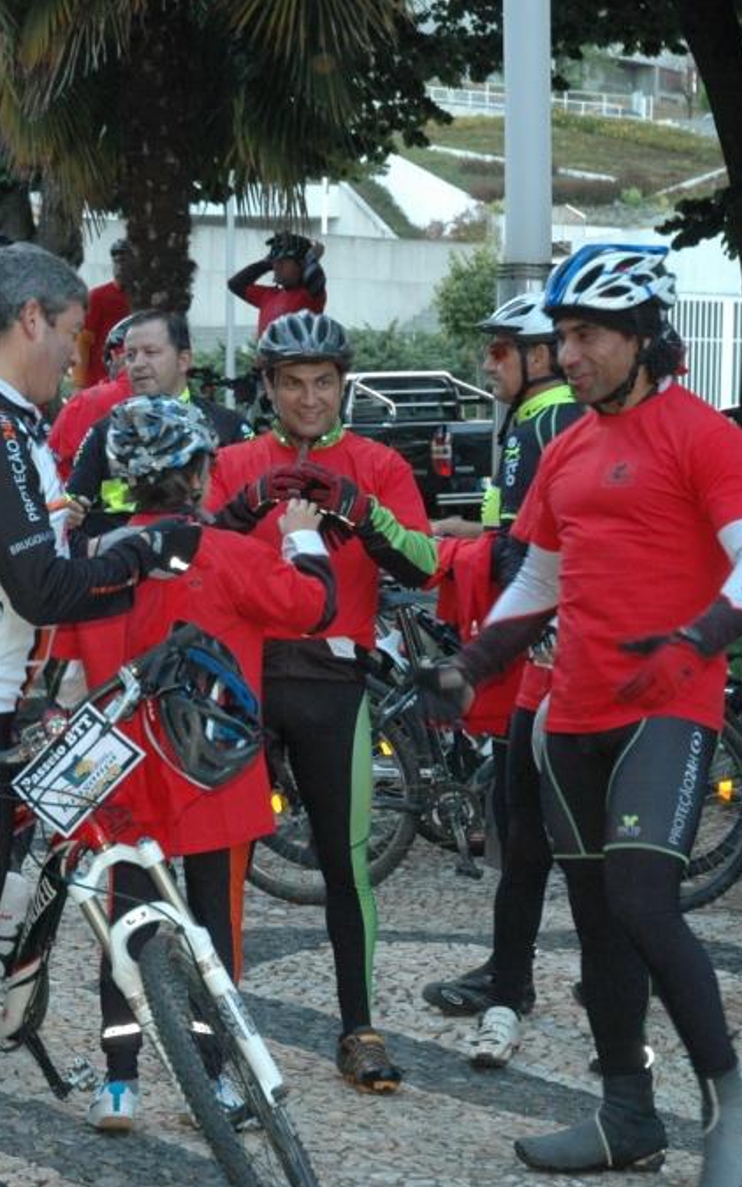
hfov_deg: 12.8
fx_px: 3300
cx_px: 301
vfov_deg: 20.4
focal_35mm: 102
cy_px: 595
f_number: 4.5
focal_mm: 44
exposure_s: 1/80
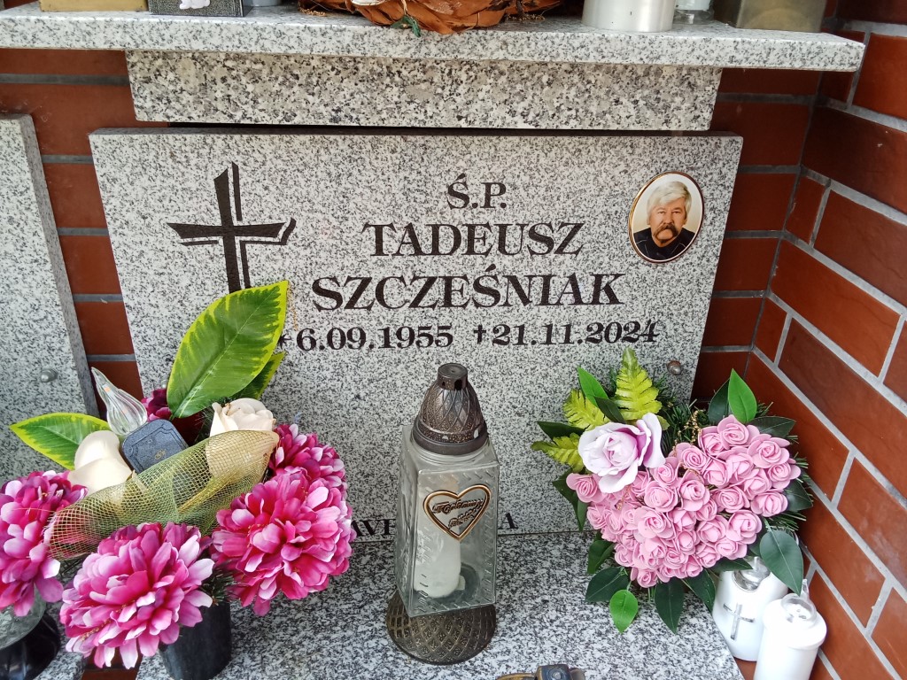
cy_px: 340
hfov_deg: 65.3
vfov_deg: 51.4
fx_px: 707
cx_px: 454
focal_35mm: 27
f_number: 2
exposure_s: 1/166
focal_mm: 2.79
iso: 105
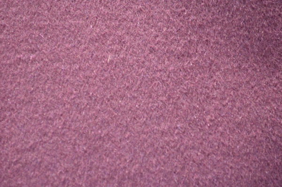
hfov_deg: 27.1
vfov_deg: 18.1
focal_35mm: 75
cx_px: 141
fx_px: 586
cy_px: 94
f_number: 5.6
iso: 2800
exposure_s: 1/30
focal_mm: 50
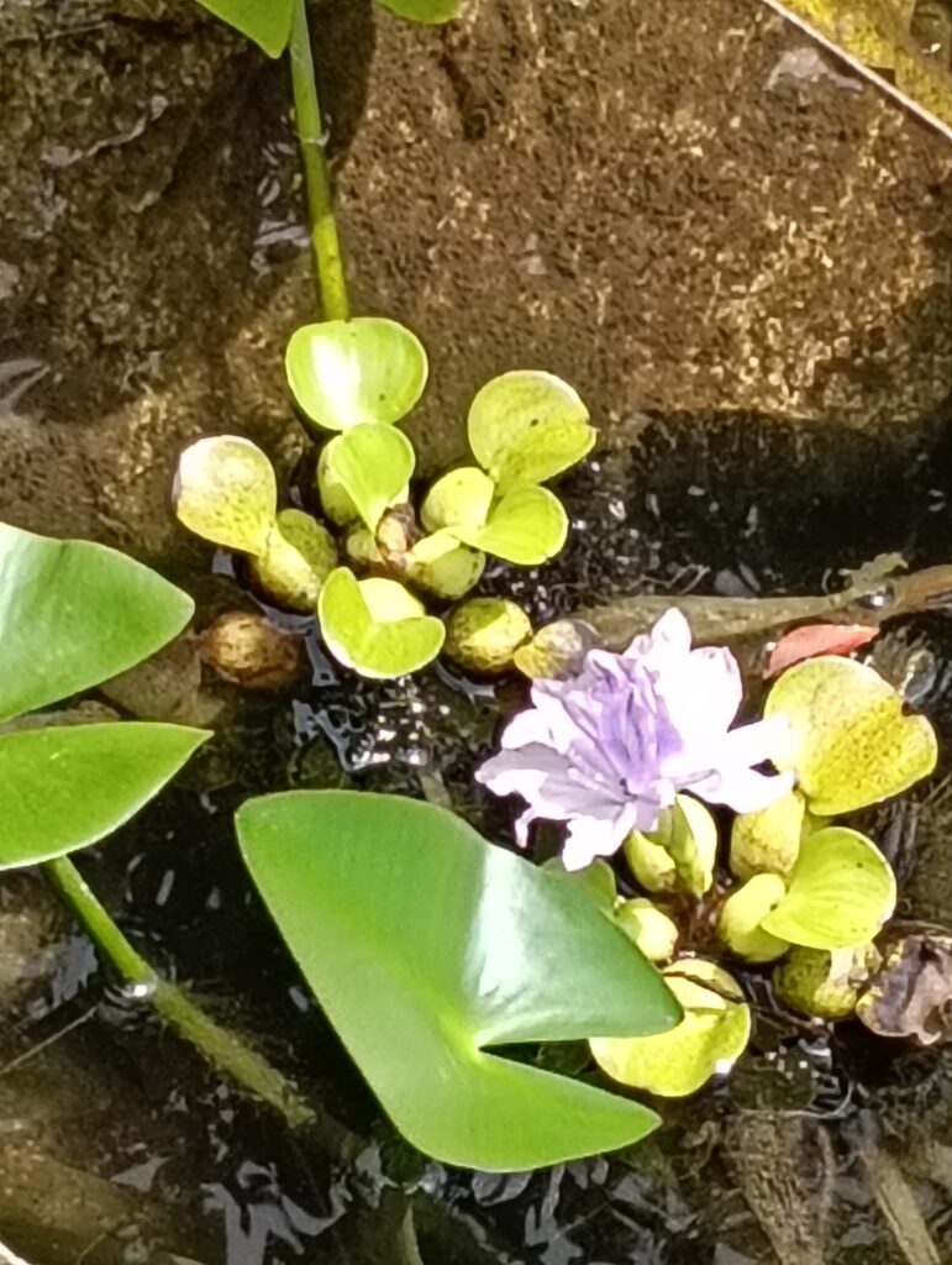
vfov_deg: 11.1
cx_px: 476
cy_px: 632
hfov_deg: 8.4
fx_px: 6511
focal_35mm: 178
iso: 50
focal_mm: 3.98
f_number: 1.8
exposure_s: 1/372
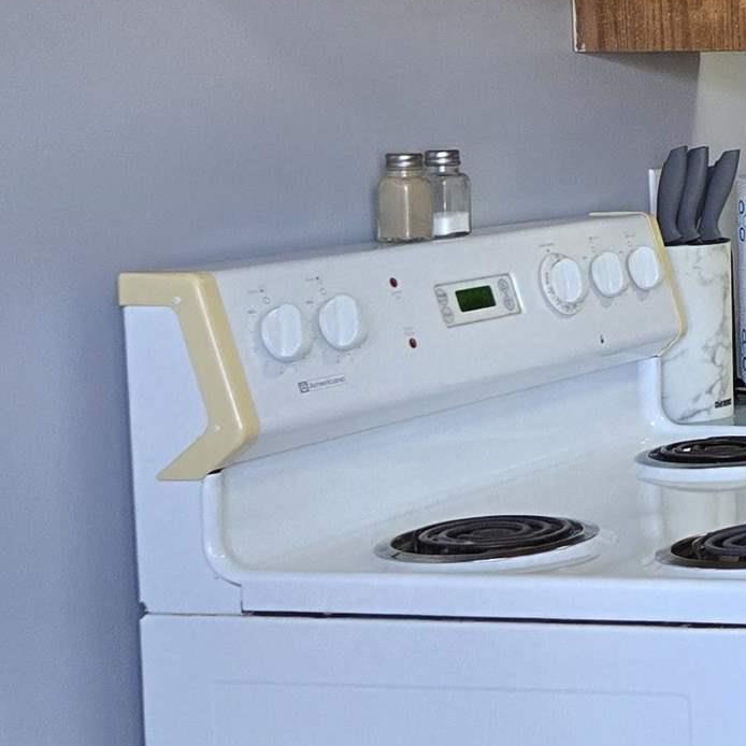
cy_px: 142
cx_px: 1479
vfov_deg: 19.1
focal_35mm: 90
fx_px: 2194
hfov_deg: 15.5
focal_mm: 5.4
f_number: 1.8
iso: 250
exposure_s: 1/120
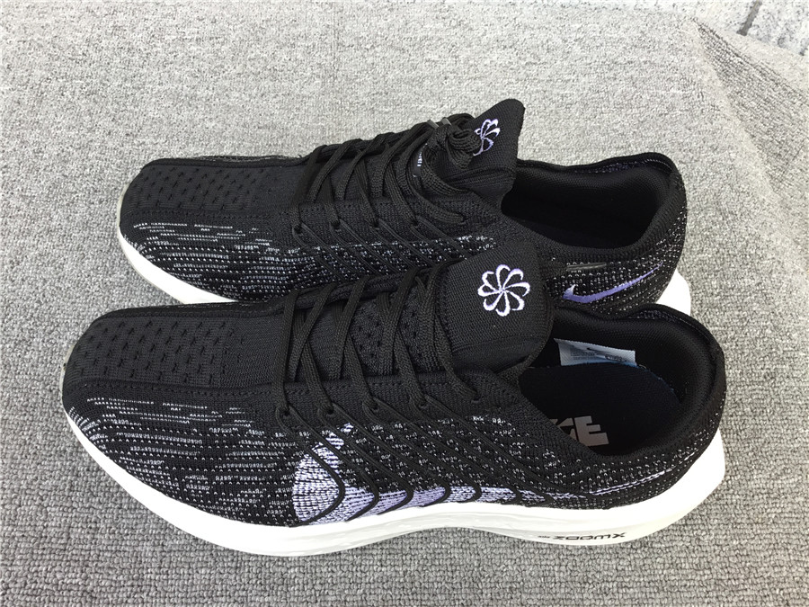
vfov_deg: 45.4
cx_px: 404
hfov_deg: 58.4
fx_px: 724
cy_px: 304
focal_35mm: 31
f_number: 2.4
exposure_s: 1/50
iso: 25
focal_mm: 3.3
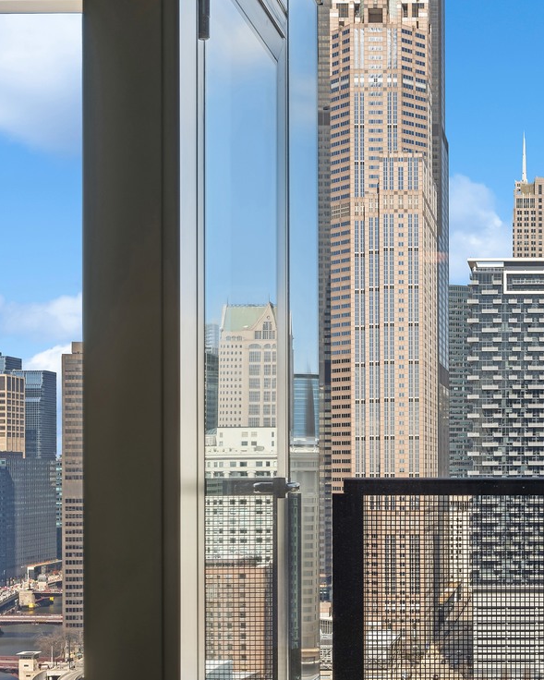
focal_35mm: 62
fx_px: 1248
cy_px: 439
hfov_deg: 23.7
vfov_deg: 30.3
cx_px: 523
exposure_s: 1/20
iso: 200
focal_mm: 30
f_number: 9.5
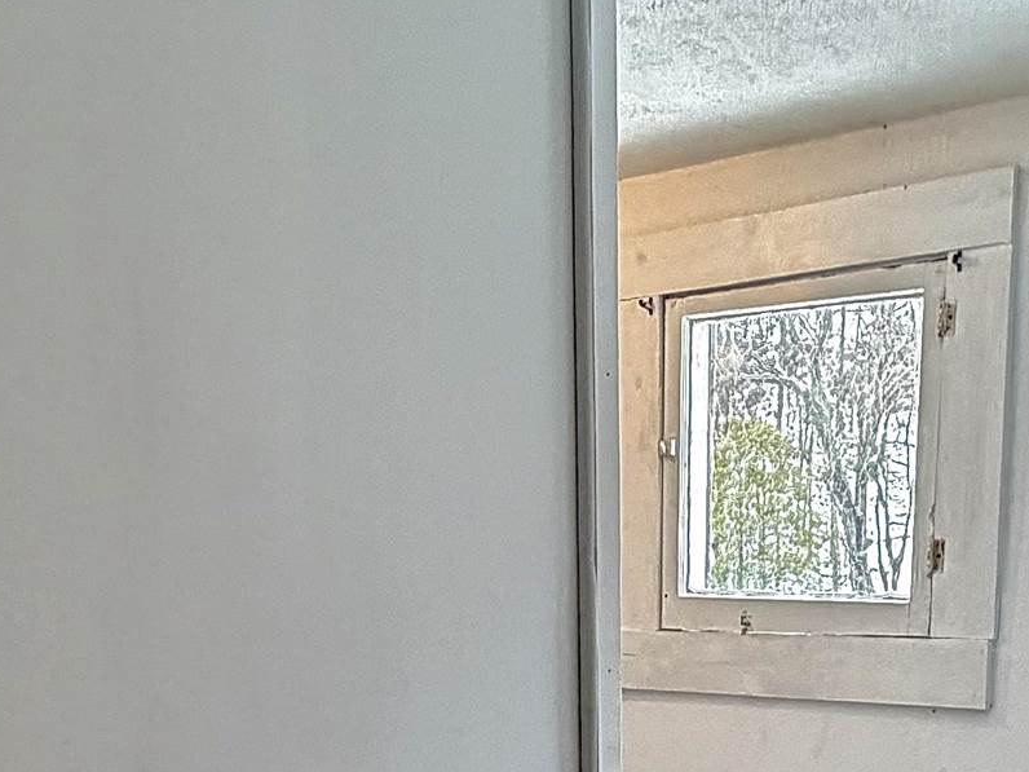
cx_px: 624
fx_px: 1605
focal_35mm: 54
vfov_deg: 25.1
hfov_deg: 35.4
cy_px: 856
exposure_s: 1/120
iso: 320
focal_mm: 2.22
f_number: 2.2
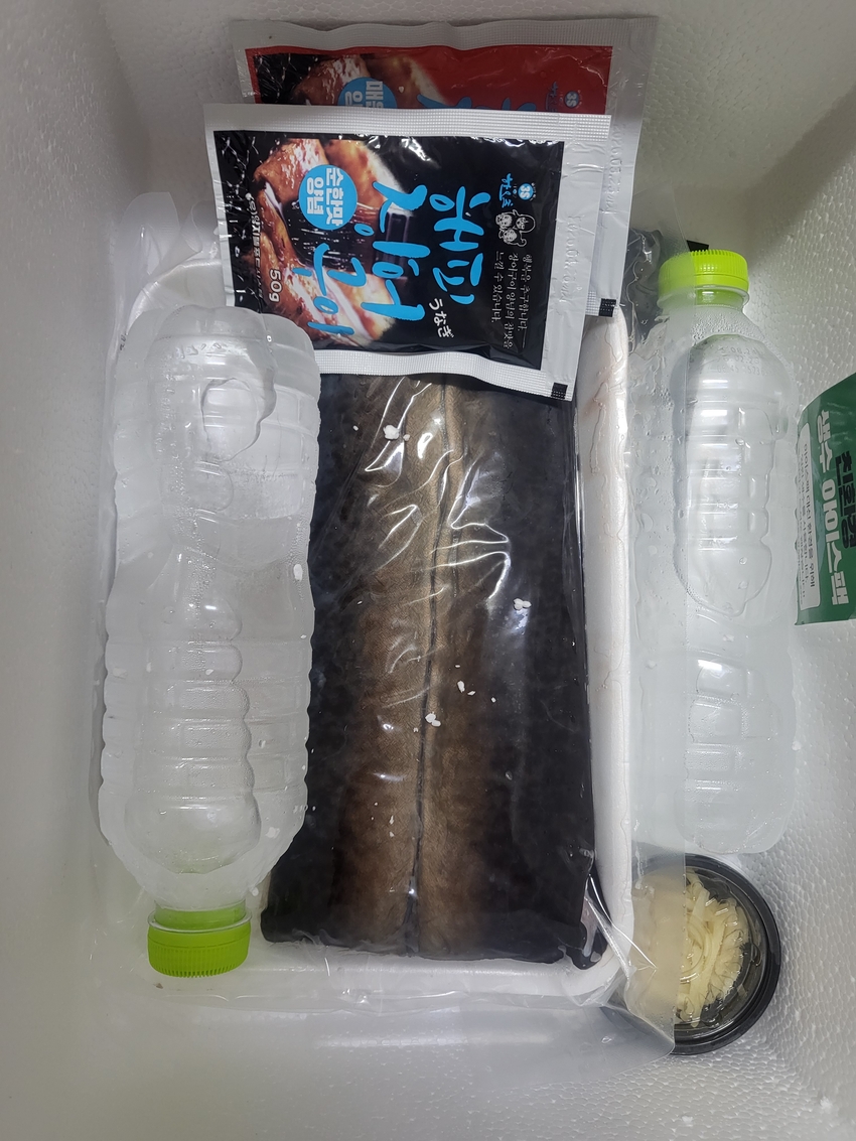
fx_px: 857
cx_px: 428
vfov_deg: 67.3
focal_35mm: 26
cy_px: 570
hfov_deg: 53.1
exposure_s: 1/40
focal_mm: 4.25
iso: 200
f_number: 1.8
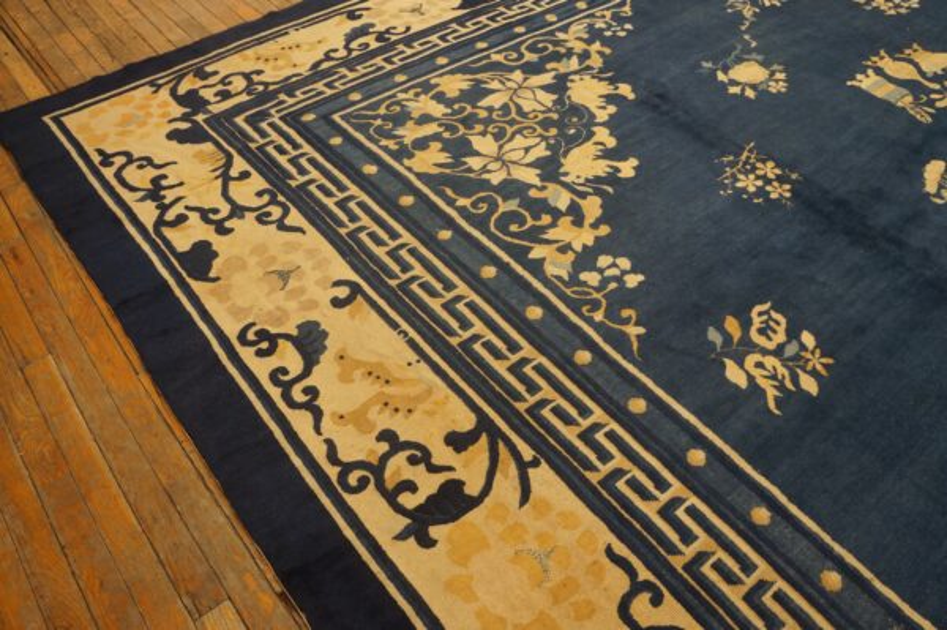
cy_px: 315
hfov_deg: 67.4
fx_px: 710
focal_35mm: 27
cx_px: 474
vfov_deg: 47.9
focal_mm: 18
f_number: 4
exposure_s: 1/60
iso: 800
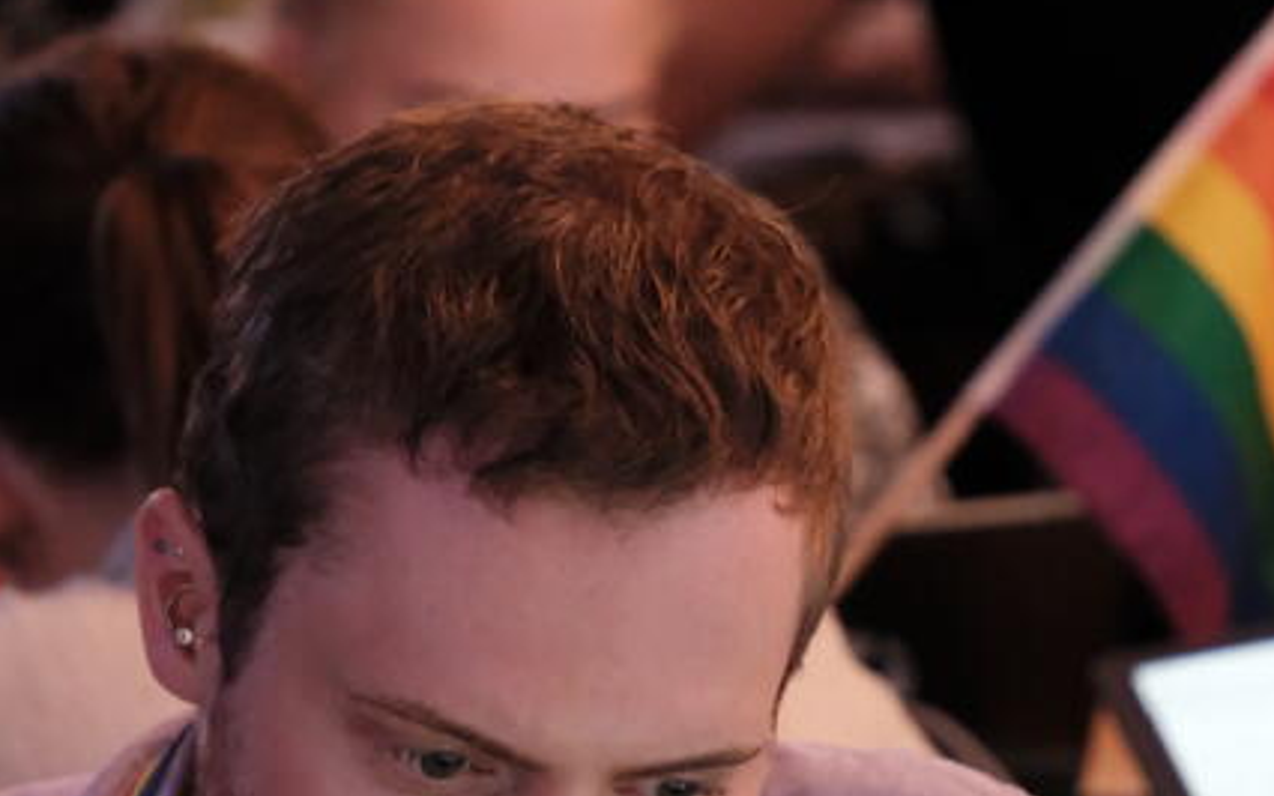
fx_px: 14822
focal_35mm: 427
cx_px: 613
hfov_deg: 4.9
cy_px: 708
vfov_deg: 3.1
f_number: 6.3
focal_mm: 148.6
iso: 6400
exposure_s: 1/125
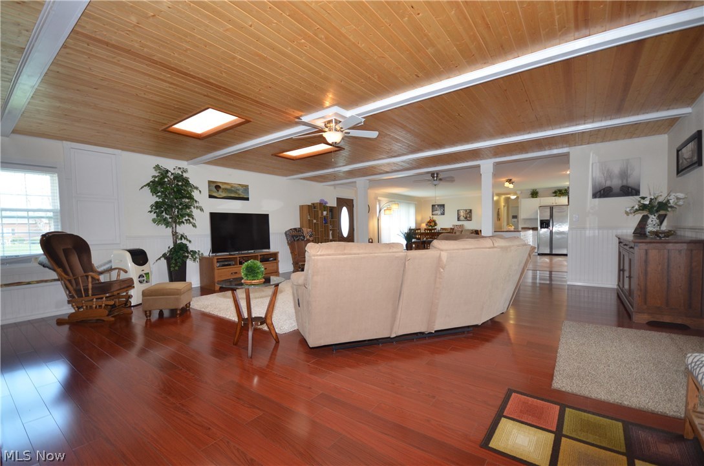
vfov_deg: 77.1
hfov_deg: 100.5
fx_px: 293
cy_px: 233
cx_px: 352
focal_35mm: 15
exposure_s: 1/60
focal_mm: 10
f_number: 4
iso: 800
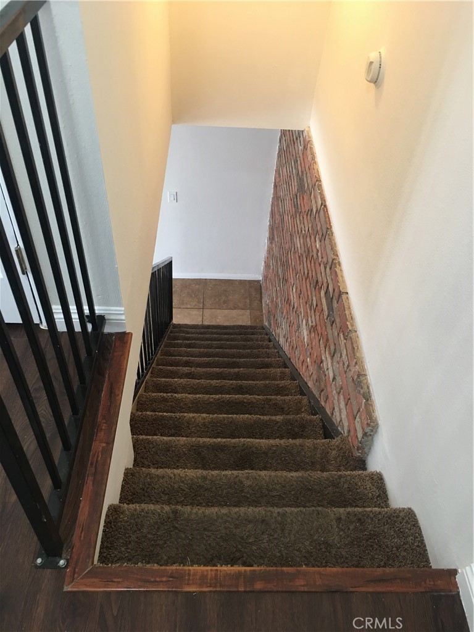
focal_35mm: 29
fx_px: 529
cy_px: 316
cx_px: 237
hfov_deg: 48.2
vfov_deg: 61.7
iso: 64
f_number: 2.2
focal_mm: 4.15
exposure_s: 1/15
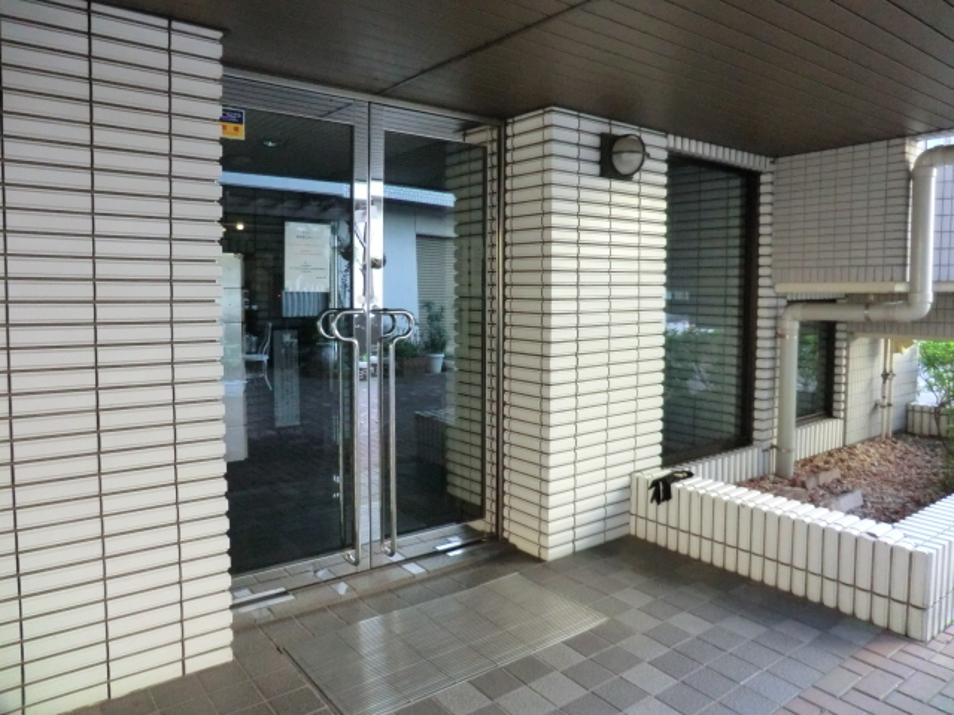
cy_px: 358
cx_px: 477
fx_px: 661
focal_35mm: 24
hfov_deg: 71.6
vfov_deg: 56.8
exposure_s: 1/60
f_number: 3.2
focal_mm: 4.3
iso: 640
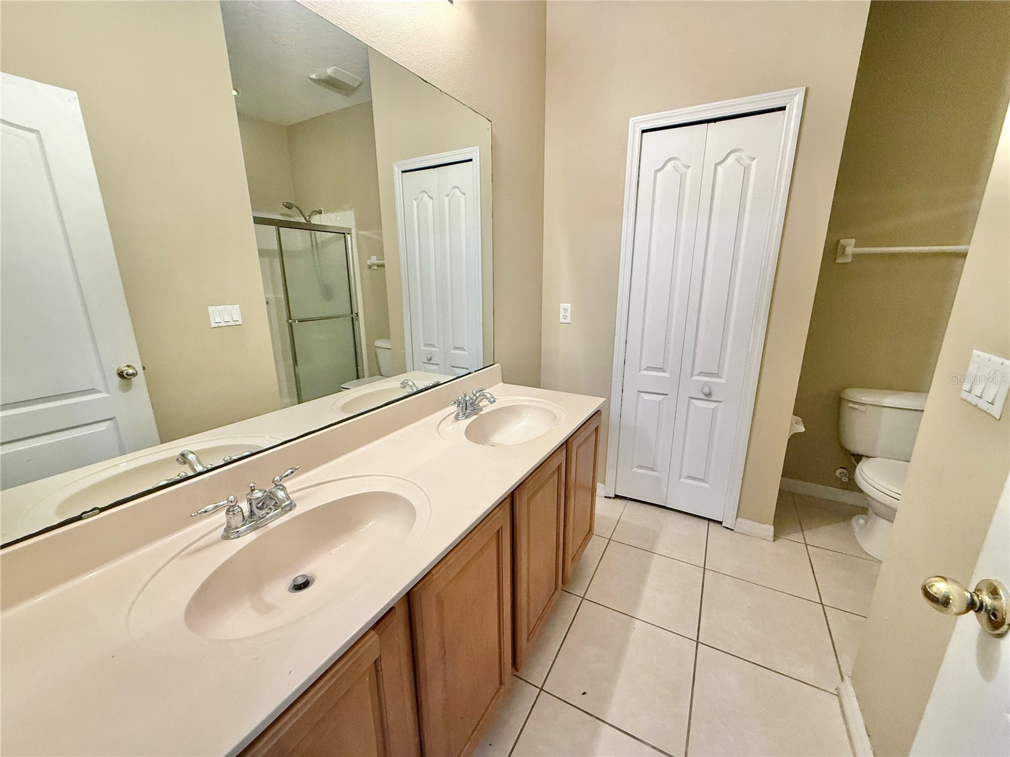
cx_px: 505
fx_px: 408
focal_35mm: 14
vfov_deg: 85.7
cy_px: 378
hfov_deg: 102.1
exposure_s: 1/120
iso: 320
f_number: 2.2
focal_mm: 2.22
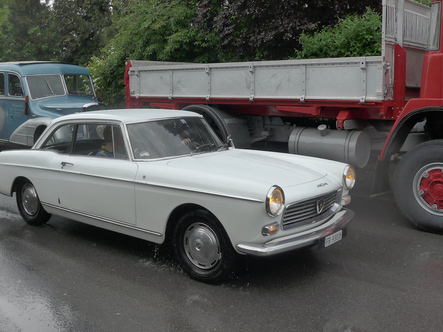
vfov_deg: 37.5
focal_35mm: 38
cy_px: 126
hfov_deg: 48.7
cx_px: 179
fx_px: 486
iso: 160
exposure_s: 1/400
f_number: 2.8
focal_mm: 6
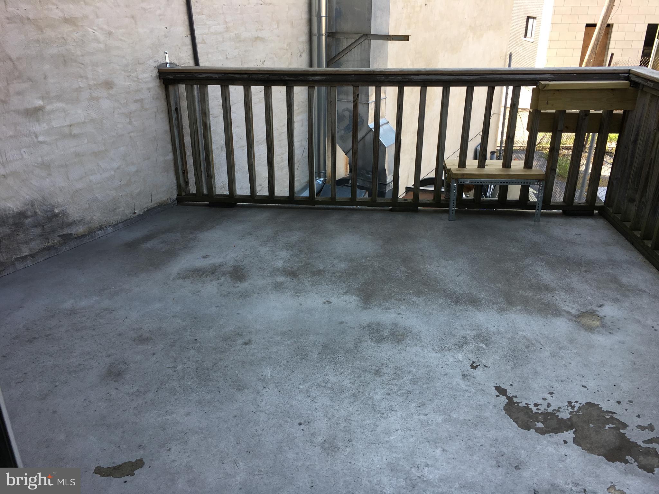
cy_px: 247
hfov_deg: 61.7
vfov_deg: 48.2
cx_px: 330
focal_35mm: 29
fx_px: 552
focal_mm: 4.15
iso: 25
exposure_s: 1/179
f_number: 2.2
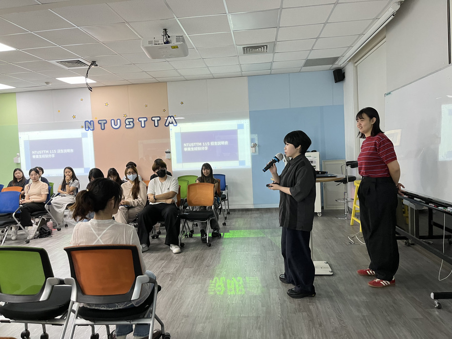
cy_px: 170
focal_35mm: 26
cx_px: 226
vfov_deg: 53.1
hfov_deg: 67.3
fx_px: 340
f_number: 1.6
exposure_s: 1/60
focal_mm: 5.1
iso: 125
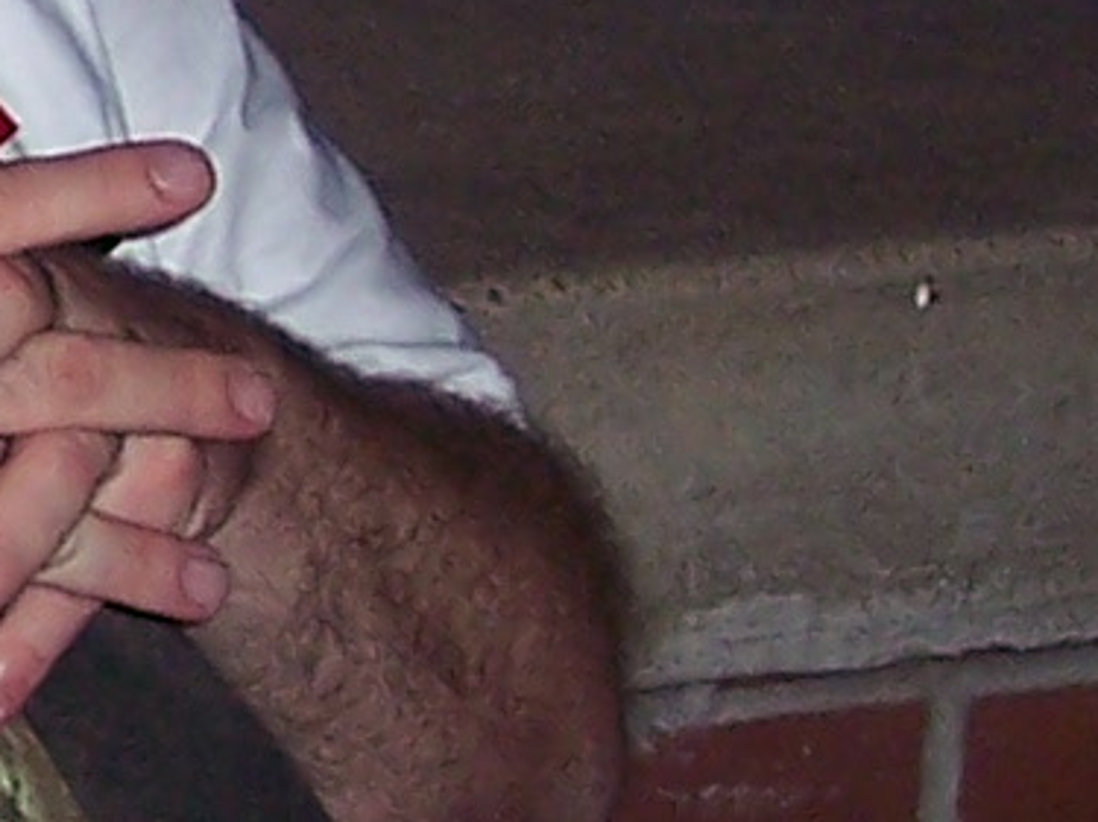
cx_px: -1786
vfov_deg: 5.0
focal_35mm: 297
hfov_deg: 6.3
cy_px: -298
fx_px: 9418
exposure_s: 1/60
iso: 100
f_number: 2.8
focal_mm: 8
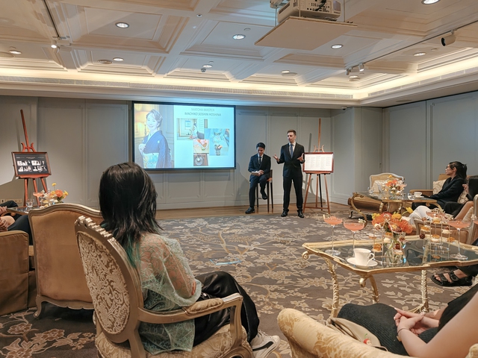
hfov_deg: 73.9
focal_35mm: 23
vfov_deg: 58.9
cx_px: 239
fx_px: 318
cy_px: 179
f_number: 1.8
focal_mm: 8.67
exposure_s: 1/122
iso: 400
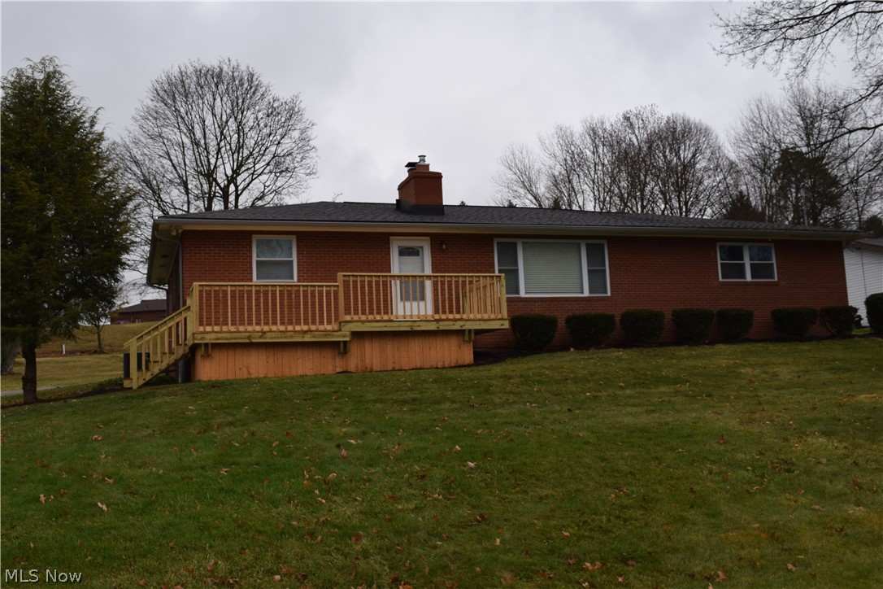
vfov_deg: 36.9
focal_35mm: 36
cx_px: 442
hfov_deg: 53.1
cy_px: 294
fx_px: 883
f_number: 10
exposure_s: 1/200
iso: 100
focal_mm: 24
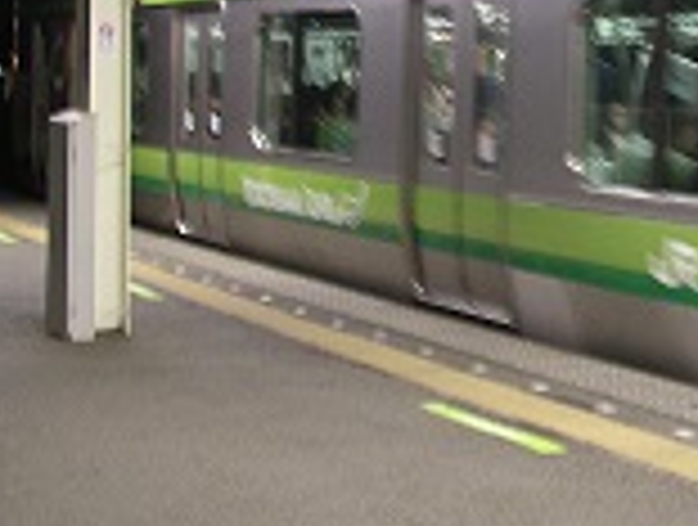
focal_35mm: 91
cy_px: 173
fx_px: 1839
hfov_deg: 20.7
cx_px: 707
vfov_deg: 16.3
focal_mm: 7.8
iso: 200
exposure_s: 1/10
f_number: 2.8
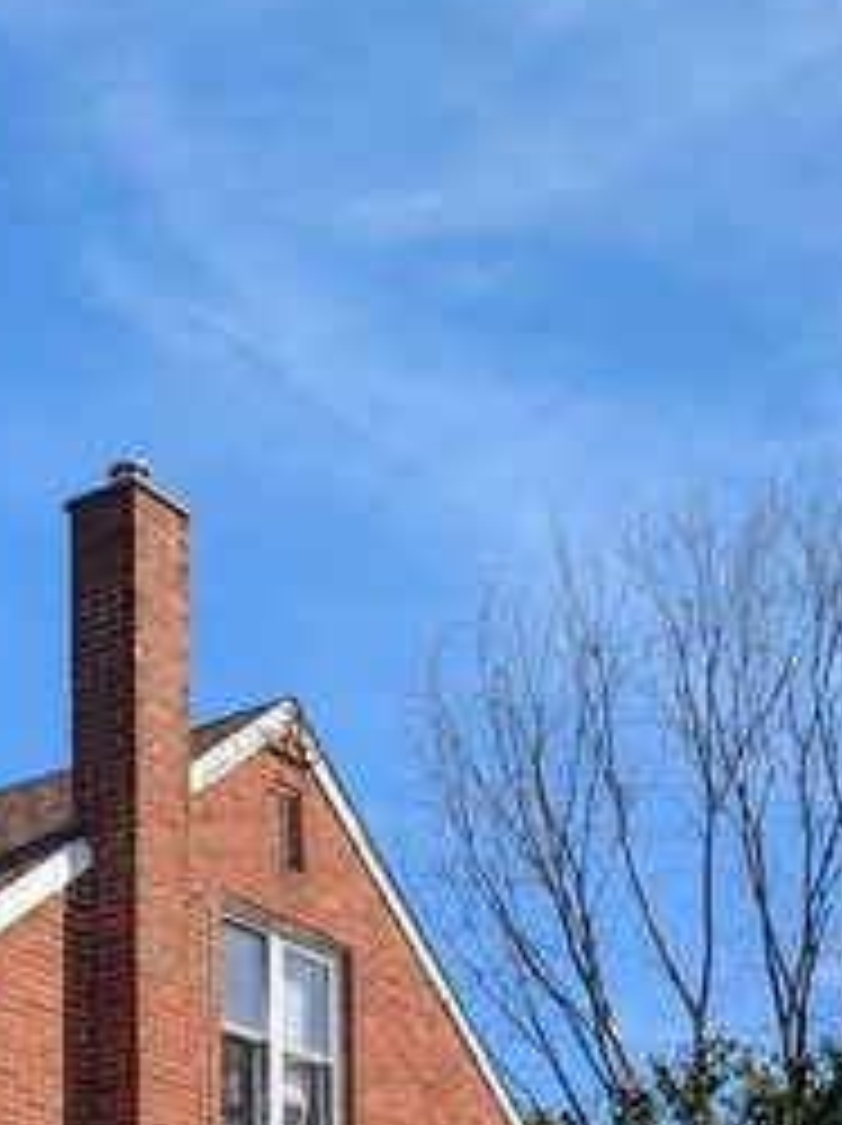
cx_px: -162
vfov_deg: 26.1
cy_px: 1438
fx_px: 2079
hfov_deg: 21.3
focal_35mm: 64
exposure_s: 1/1011
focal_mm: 6.9
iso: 19
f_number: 1.68
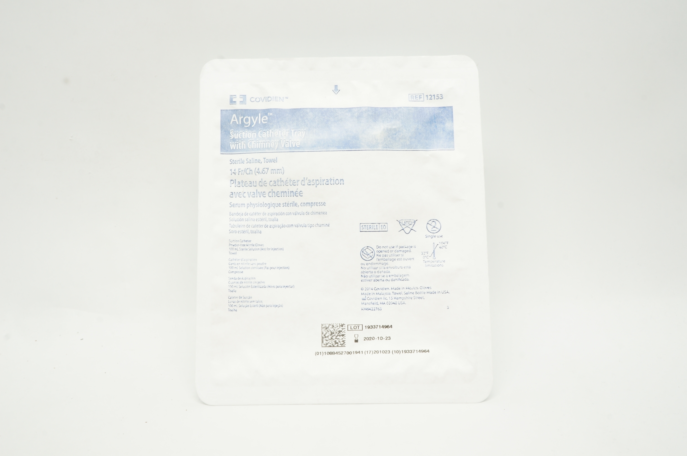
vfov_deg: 35.4
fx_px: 715
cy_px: 228
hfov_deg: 51.3
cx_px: 344
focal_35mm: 38
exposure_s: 1/8
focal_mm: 25
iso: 400
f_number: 16
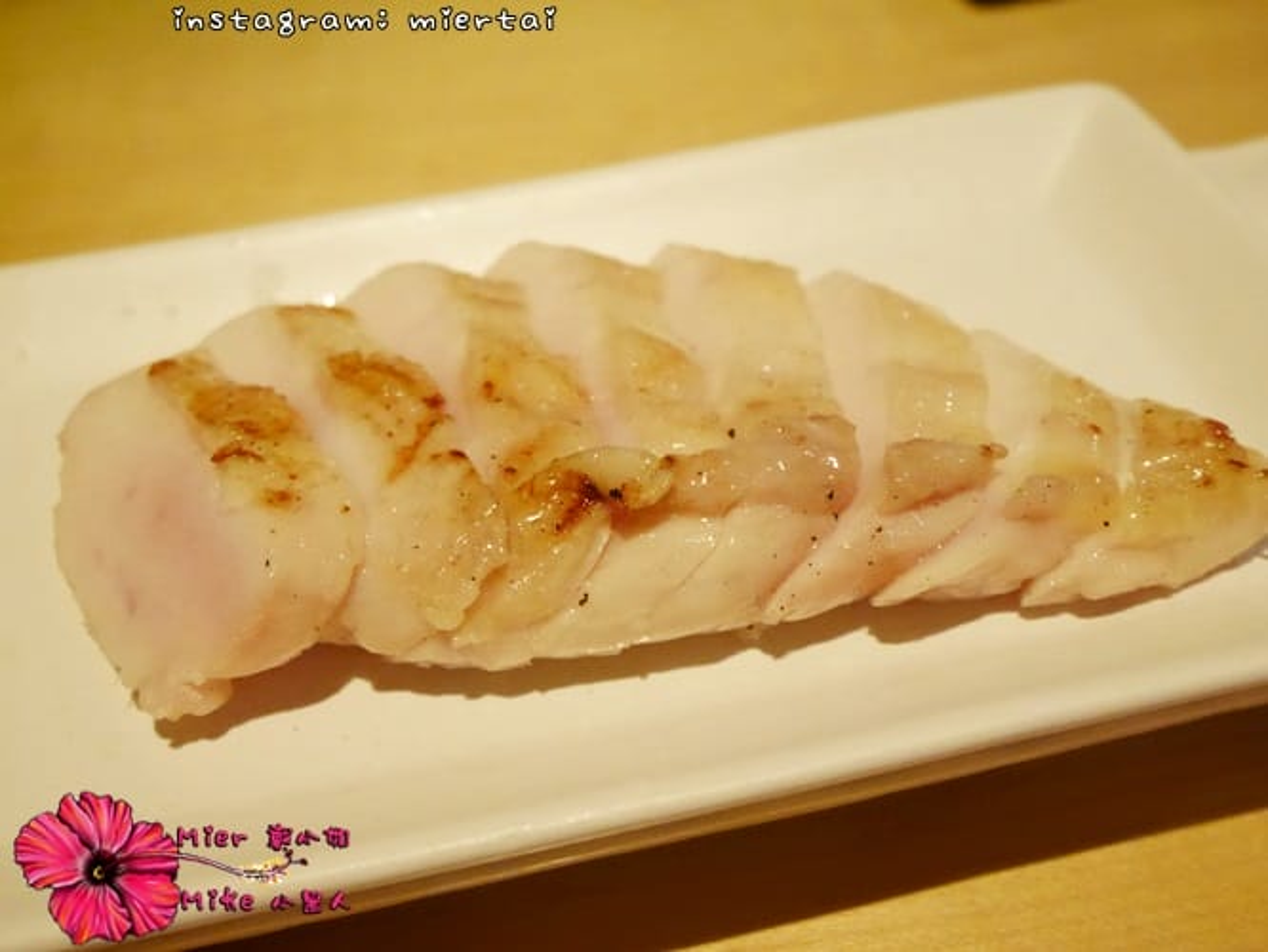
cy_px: 476
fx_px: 1319
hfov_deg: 51.3
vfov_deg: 39.7
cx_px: 634
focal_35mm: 36
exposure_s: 1/50
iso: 6400
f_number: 4.2
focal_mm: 18
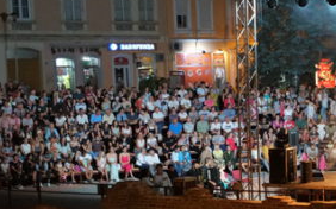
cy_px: 211
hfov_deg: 17.2
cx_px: 434
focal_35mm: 114
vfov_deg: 11.4
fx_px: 1043
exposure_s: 1/60
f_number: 2.8
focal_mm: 27
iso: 3200
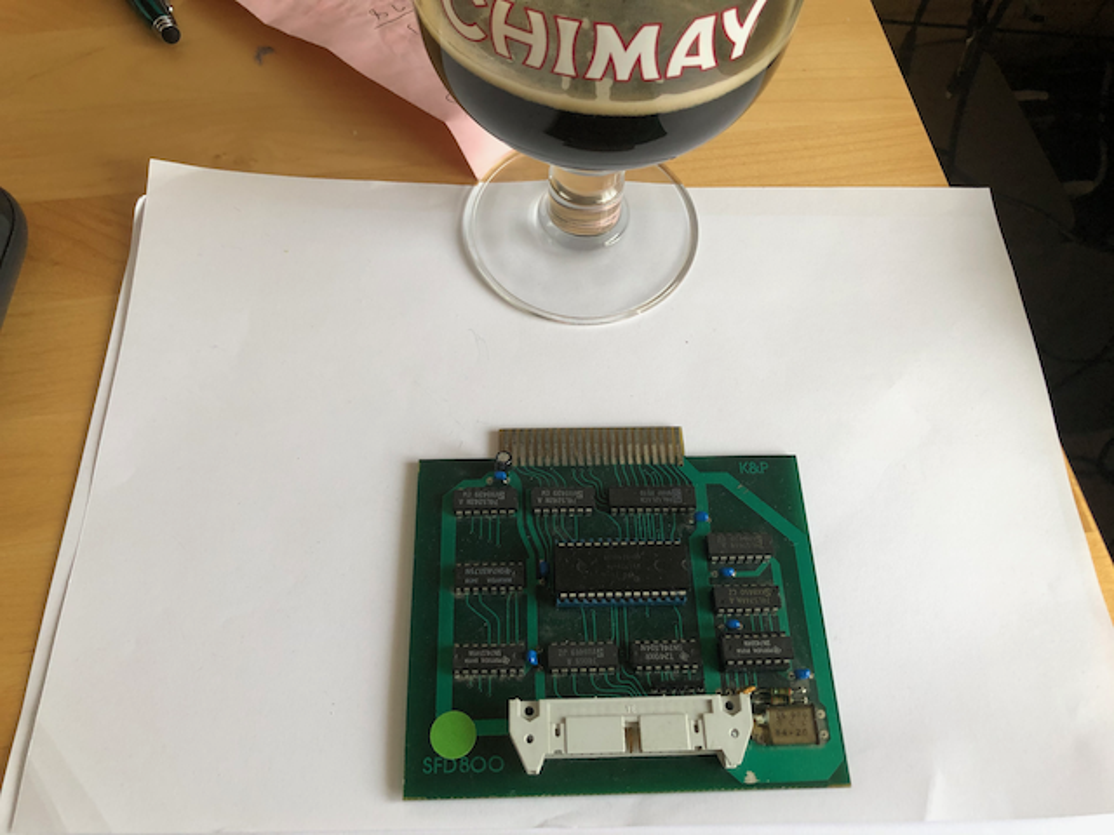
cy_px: 418
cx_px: 557
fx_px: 901
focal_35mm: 28
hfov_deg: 63.4
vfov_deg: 49.7
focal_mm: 3.99
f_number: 1.8
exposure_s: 1/30
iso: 32
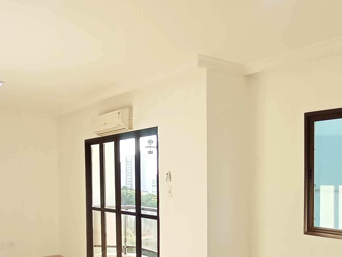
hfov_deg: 48.9
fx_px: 375
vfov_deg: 36.9
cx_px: 157
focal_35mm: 38
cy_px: 188
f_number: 2.2
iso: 50
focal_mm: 1.65
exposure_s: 1/134
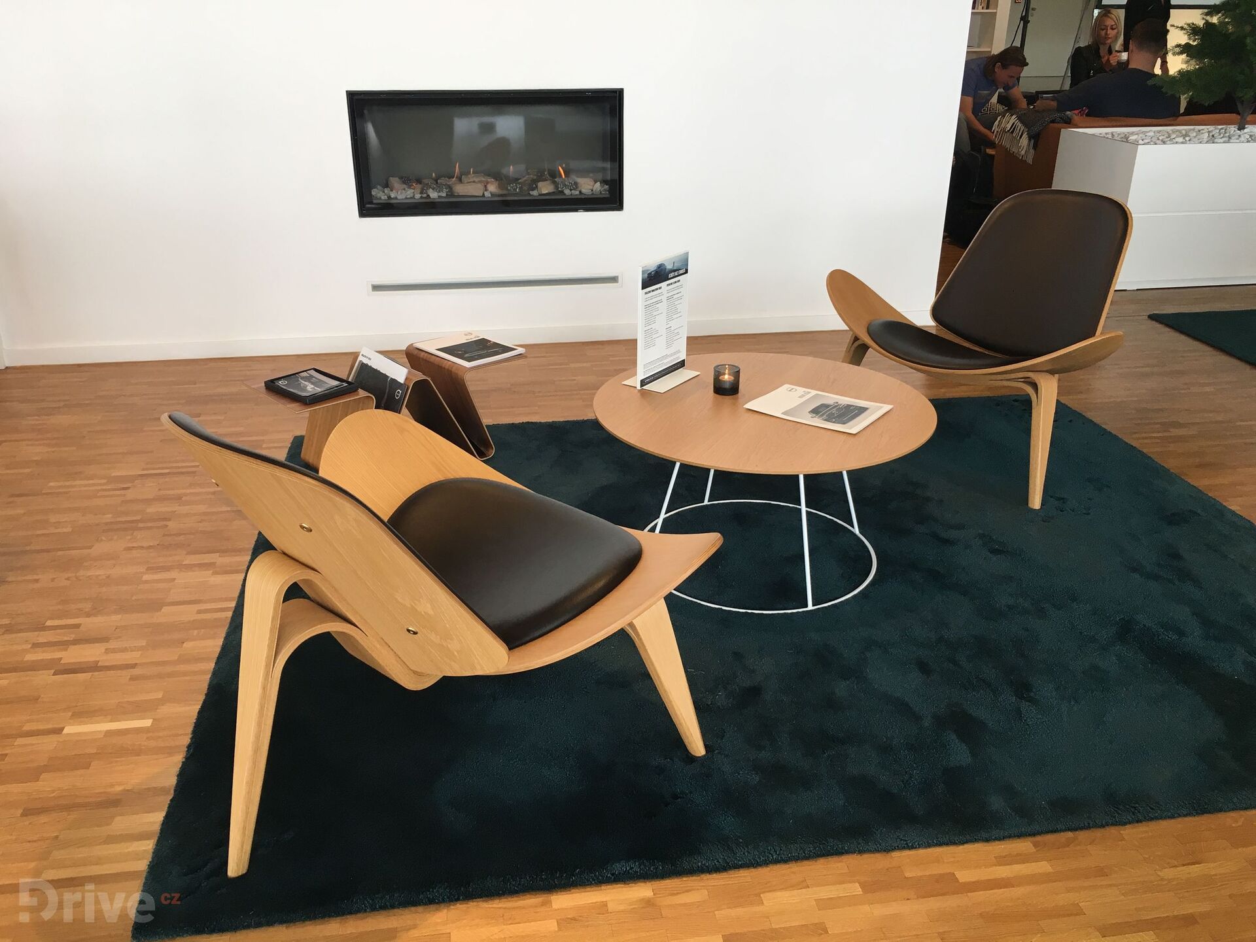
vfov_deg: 48.2
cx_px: 628
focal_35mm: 29
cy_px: 471
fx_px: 1052
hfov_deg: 61.7
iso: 25
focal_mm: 4.15
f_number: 2.2
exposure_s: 1/33
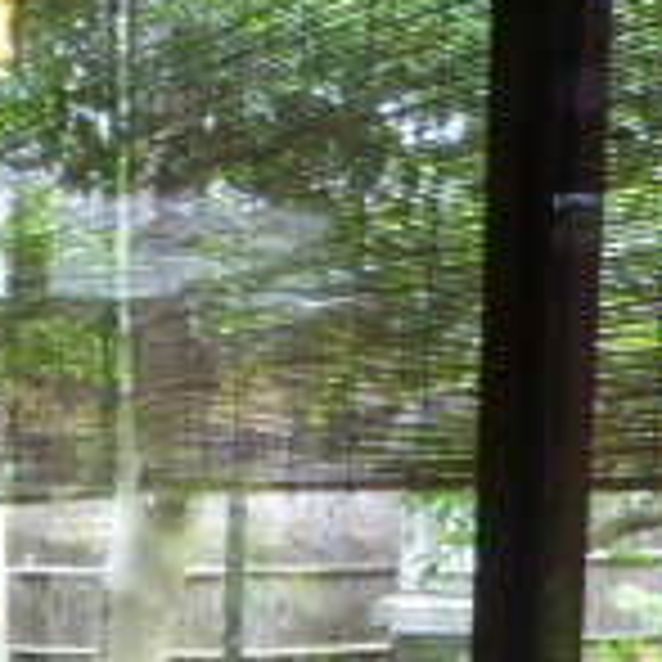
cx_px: -356
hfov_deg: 16.4
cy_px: 914
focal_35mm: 96
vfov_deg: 16.8
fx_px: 2077
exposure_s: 1/60
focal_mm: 4.5
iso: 250
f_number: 3.1
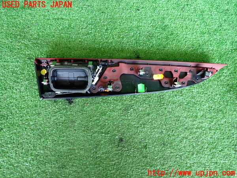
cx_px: 118
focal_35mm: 25
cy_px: 89
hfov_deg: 69.4
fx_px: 171
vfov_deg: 54.9
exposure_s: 1/50
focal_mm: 4.5
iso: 200
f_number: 2
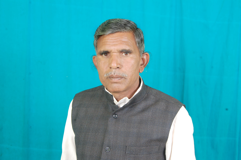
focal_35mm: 51
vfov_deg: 26.4
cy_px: 80
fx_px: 341
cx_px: 120
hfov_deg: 38.9
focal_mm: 34
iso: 400
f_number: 10
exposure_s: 1/60
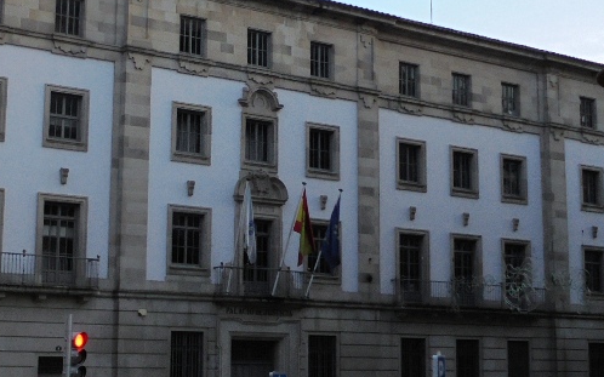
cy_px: 74
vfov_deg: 17.5
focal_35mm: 74
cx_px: 252
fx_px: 1218
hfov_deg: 27.8
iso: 100
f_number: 4
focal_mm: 6.1
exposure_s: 1/100
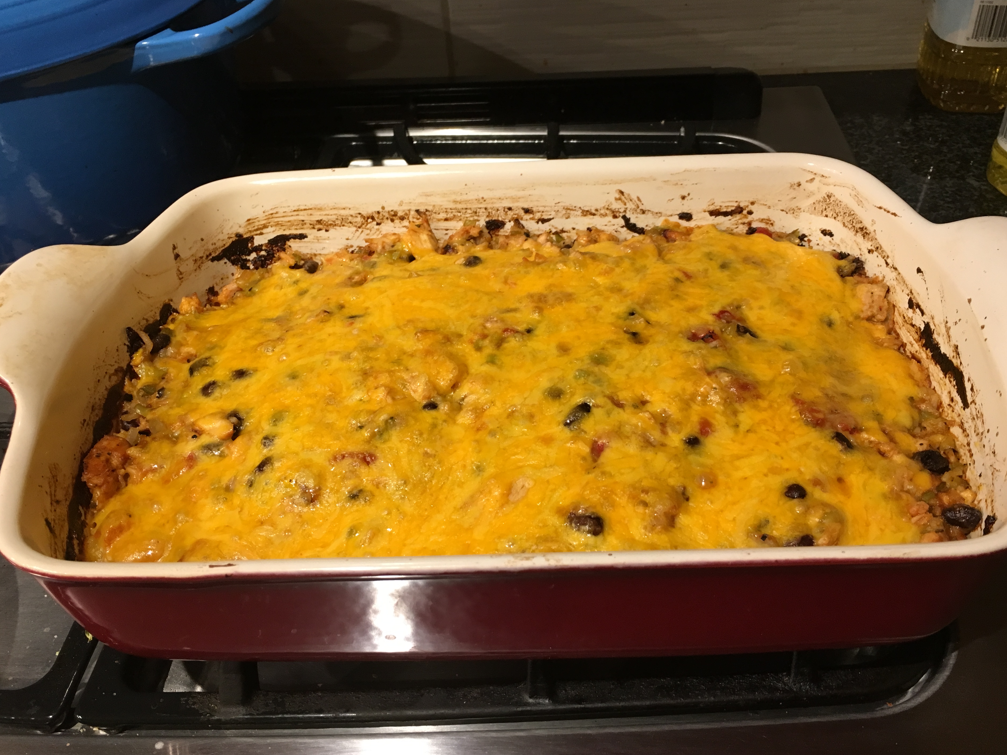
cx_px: 515
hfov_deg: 58.3
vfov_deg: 45.4
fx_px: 902
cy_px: 381
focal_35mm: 31
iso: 100
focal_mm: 4.15
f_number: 2.2
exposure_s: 1/30
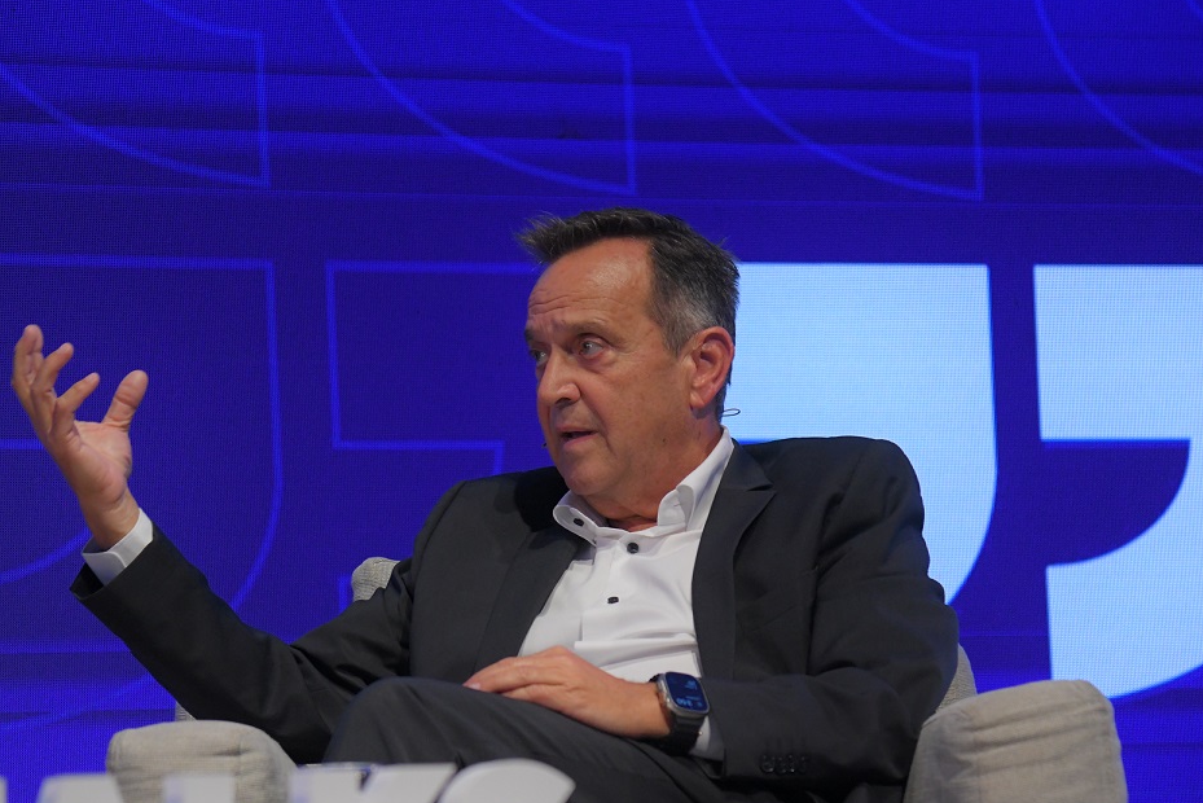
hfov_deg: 10.7
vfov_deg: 7.2
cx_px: 629
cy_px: 548
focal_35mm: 192
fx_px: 6418
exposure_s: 1/320
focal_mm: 120
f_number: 4
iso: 2500
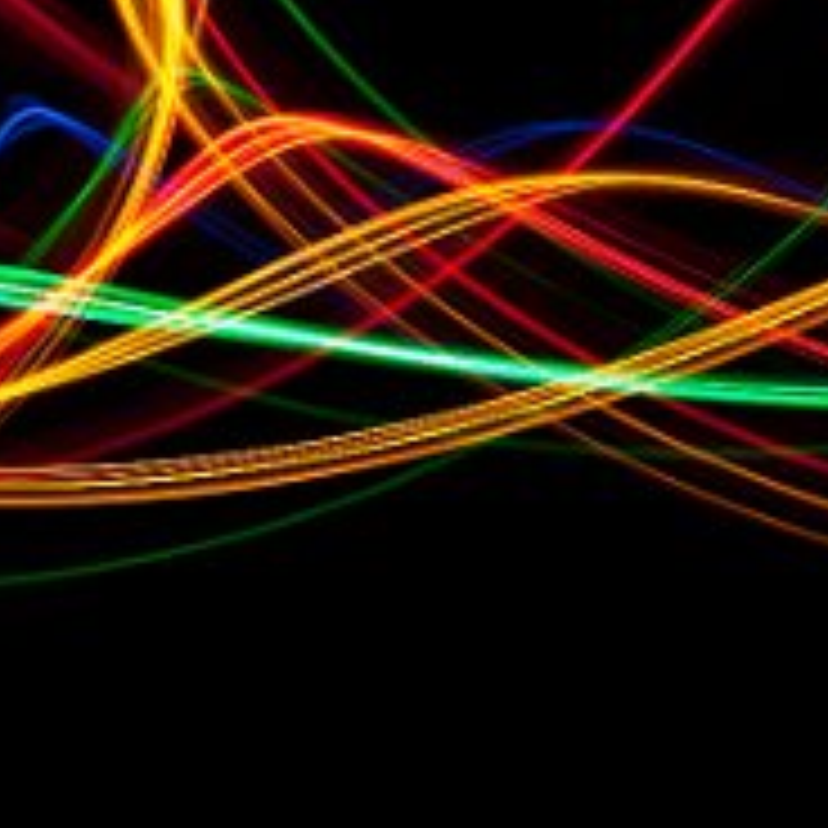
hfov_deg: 11.5
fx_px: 4005
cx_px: 1107
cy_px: 376
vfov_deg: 11.8
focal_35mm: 148
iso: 200
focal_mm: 50
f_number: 2.8
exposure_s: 1/1.67
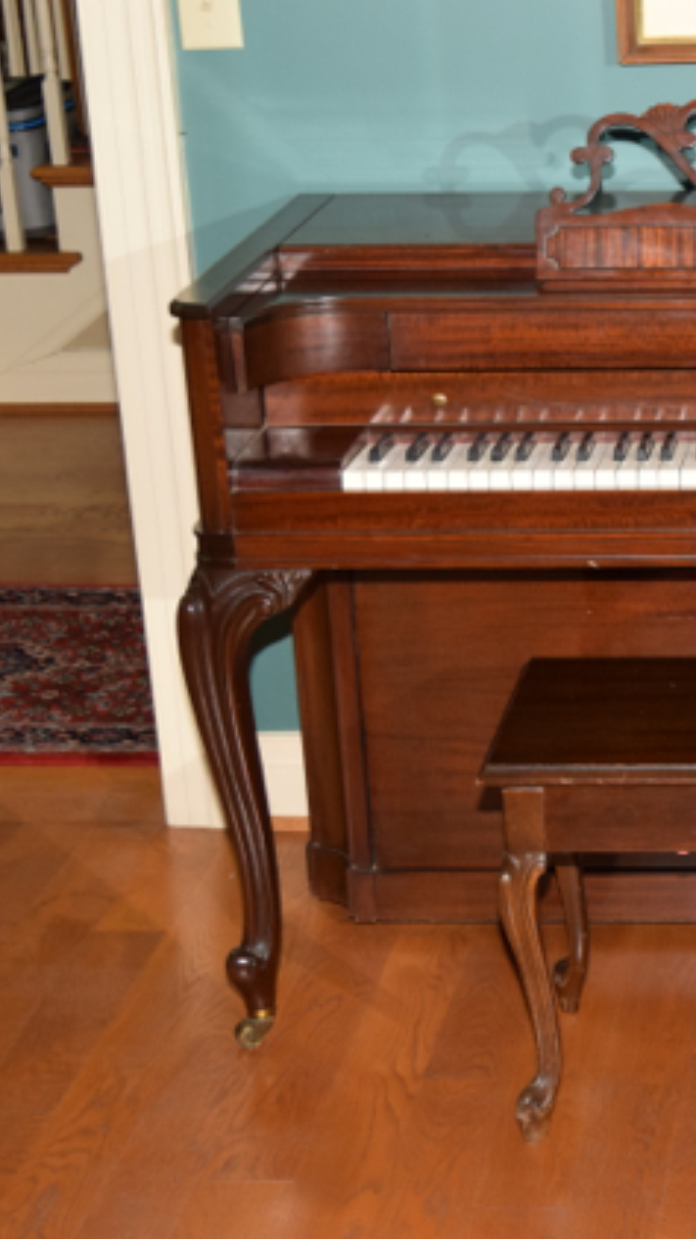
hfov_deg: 14.4
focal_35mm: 81
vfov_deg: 26.2
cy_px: 621
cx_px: 869
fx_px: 2661
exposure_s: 1/125
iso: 800
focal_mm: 34
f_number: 5.6
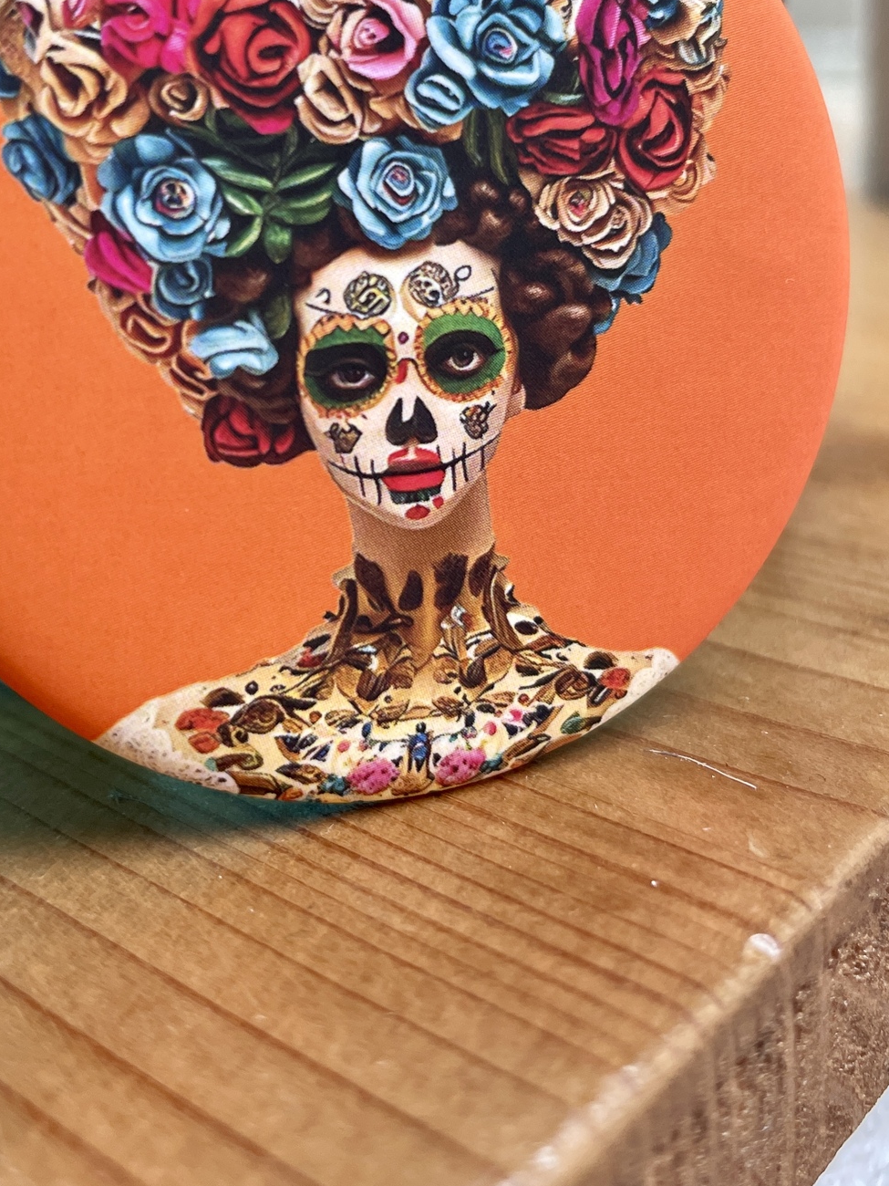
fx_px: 1370
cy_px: 360
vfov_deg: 45.8
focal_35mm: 40
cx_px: 444
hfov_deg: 36.0
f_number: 1.6
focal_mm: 4.2
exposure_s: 1/121
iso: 125
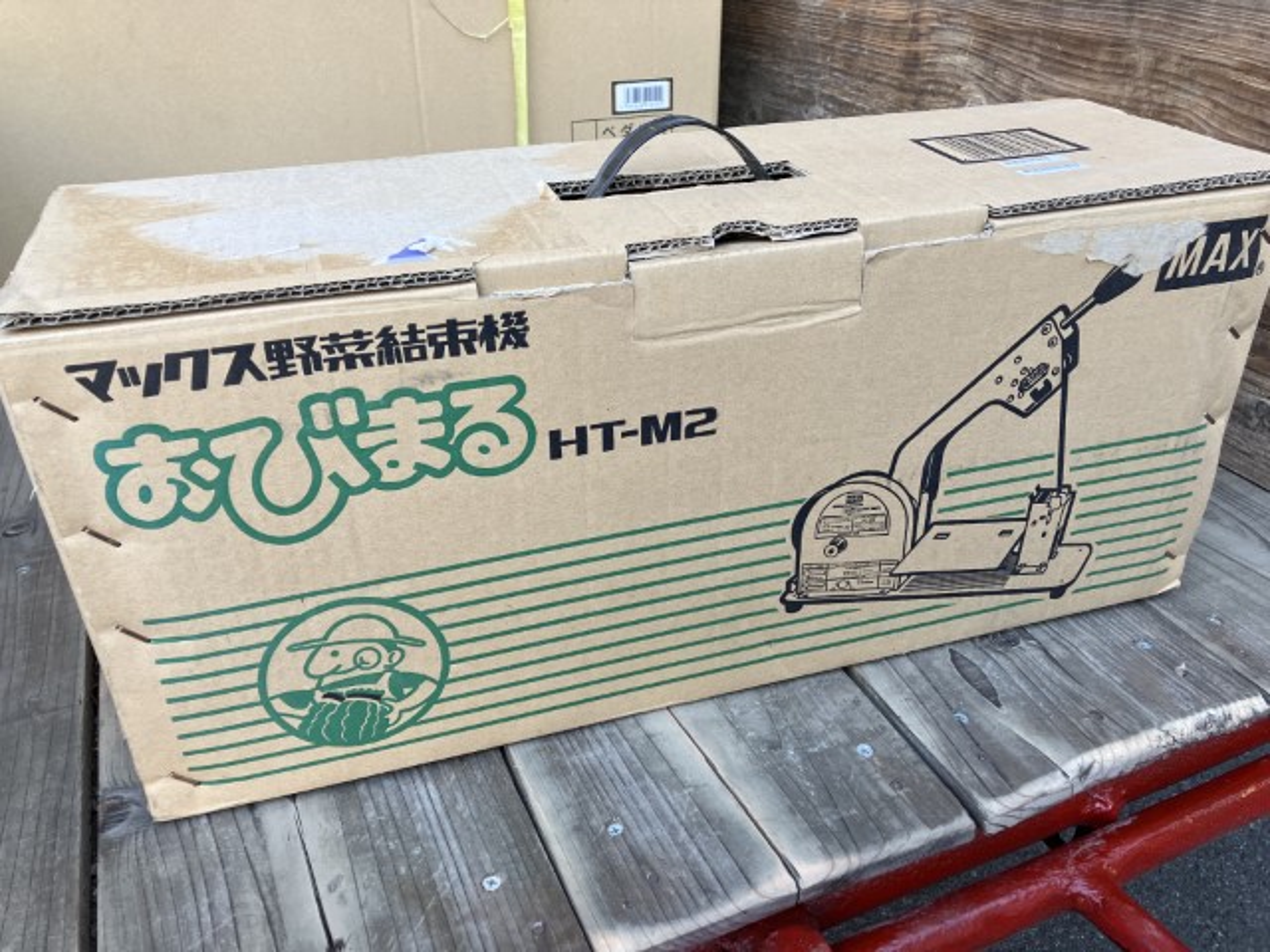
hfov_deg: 63.4
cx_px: 635
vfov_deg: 49.7
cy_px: 476
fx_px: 1027
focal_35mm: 28
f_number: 1.8
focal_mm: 3.99
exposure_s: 1/121
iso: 50
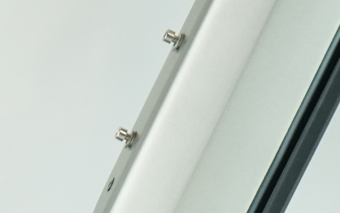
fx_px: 3123
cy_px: 448
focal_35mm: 337
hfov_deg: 6.0
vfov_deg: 3.9
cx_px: -392
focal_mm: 70
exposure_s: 1/200
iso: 2000
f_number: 5.6
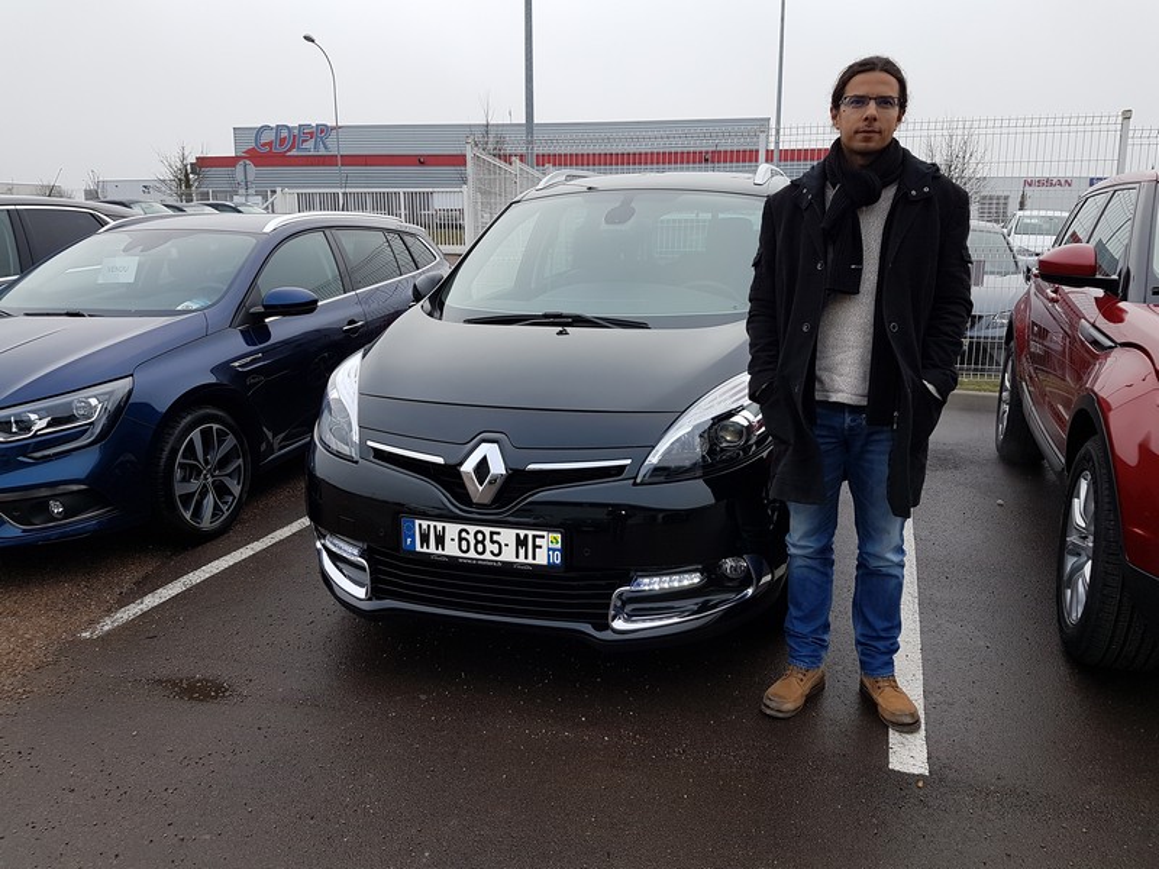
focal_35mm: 26
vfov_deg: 53.1
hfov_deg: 67.3
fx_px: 871
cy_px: 434
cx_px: 580
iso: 40
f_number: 1.7
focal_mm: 4.2
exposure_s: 1/325
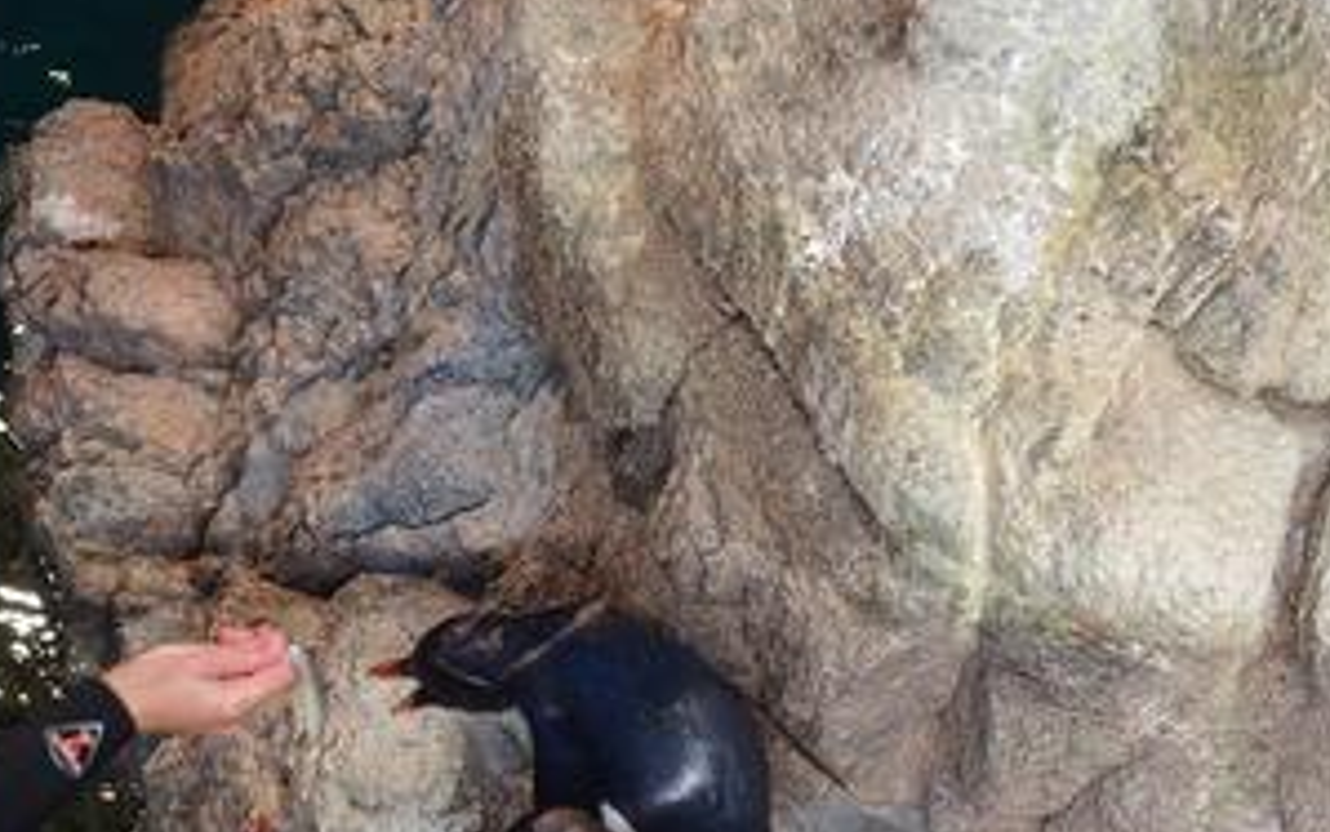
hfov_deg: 8.0
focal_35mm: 263
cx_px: 436
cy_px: 632
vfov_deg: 5.0
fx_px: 9535
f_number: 2.8
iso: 640
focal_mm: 35
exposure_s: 1/80
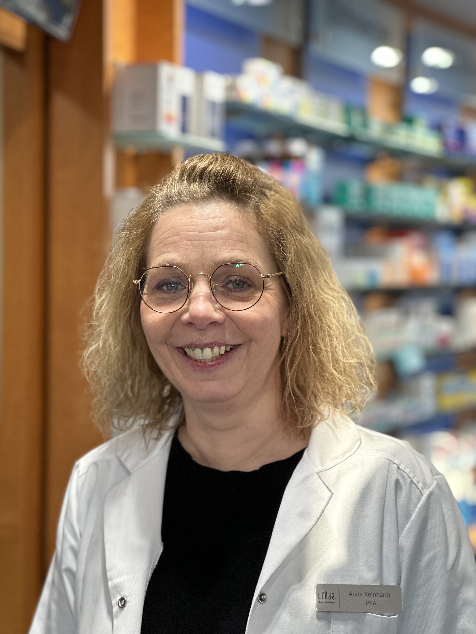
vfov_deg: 25.3
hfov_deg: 19.1
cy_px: 317
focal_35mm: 77
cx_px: 238
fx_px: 1412
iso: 125
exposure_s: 1/50
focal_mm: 9
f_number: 2.8
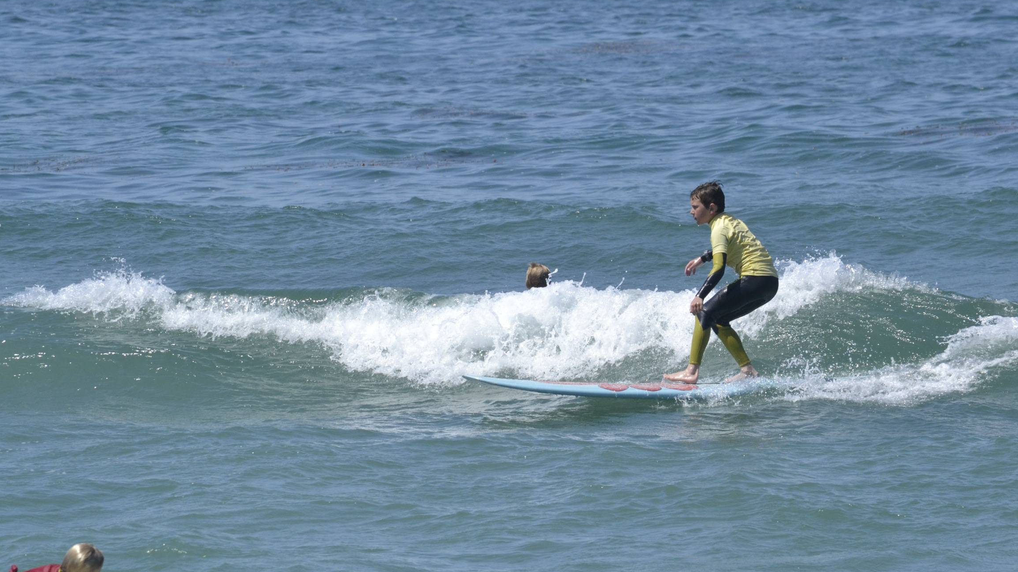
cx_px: 509
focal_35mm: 472
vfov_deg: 2.6
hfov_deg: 4.6
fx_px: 12740
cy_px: 313
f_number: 11
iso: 800
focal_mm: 300
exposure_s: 1/1600
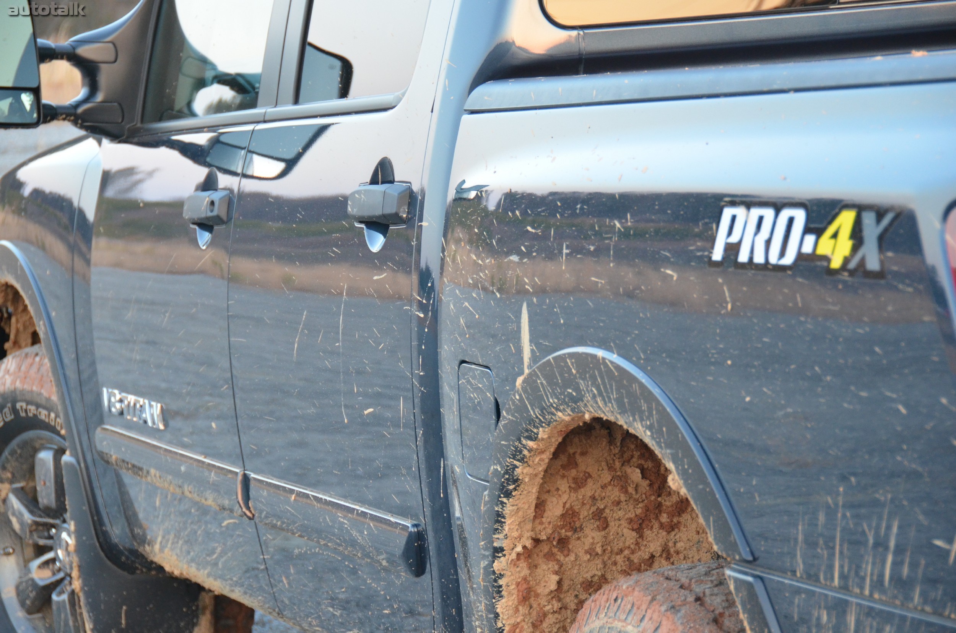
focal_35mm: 142
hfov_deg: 14.4
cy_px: 316
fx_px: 3776
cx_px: 478
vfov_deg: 9.6
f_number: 5.3
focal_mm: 95
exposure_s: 1/100
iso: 1600
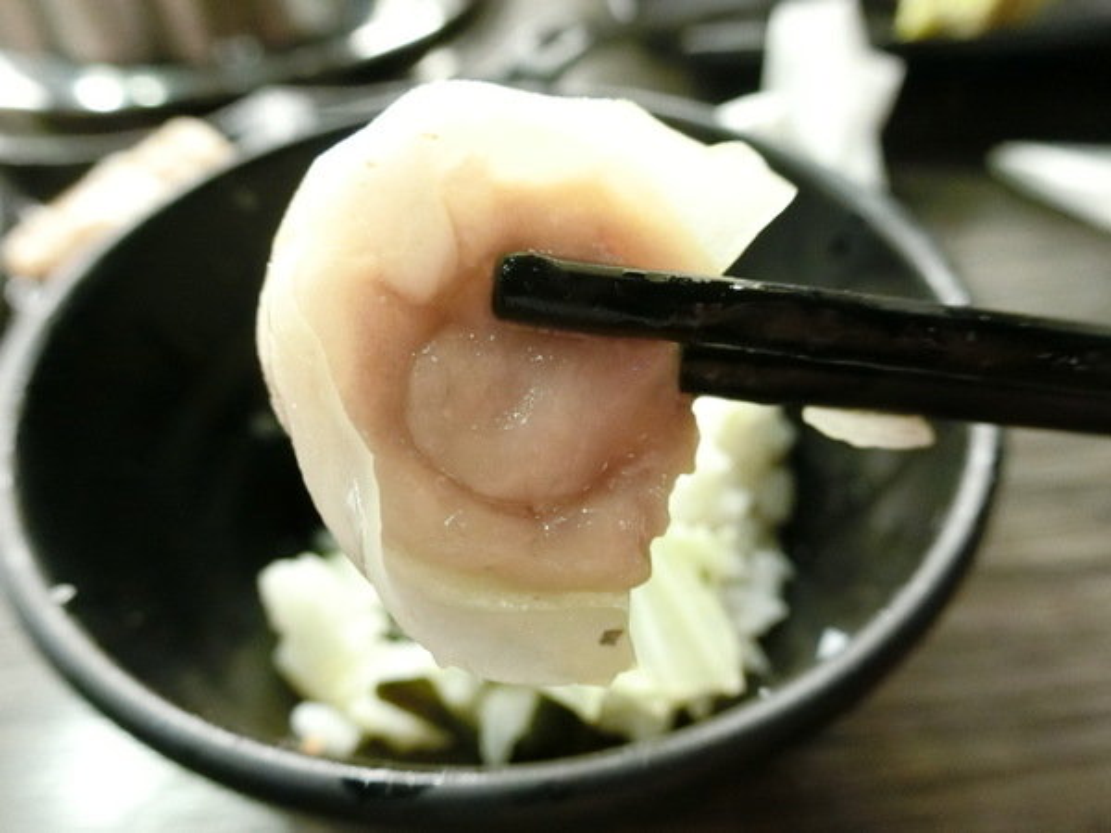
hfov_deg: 69.4
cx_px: 556
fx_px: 802
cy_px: 416
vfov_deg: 54.9
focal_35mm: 25
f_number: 2.8
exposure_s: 1/100
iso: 2000
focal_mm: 5.4
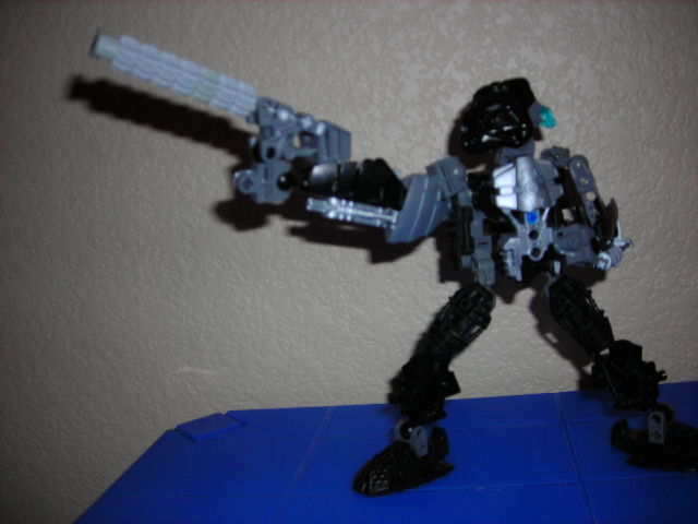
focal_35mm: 38
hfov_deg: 49.0
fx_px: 766
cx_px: 349
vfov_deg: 37.7
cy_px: 262
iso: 50
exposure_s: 1/60.1
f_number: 3.2
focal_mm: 6.3
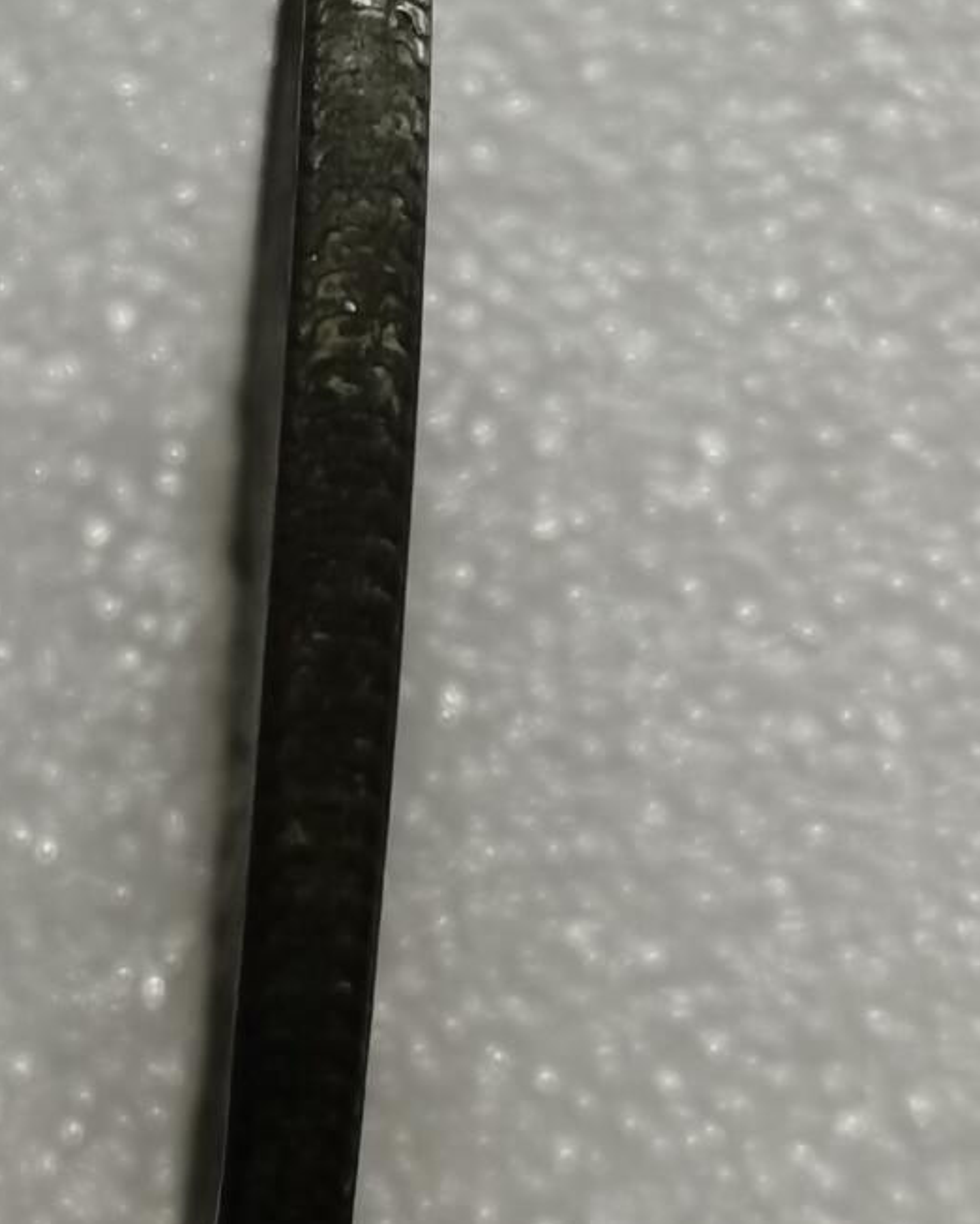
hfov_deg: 9.9
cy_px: 58
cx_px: 146
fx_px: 5652
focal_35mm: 156
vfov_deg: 12.2
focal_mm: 5.58
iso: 80
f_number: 1.8
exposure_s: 1/120
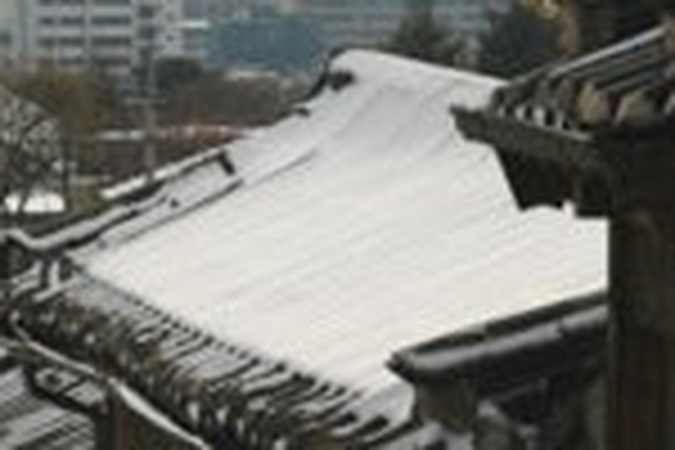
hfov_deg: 8.3
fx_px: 4668
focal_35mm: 249
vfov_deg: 5.5
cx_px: 536
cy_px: 9
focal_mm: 50
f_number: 10
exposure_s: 1/640
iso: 200
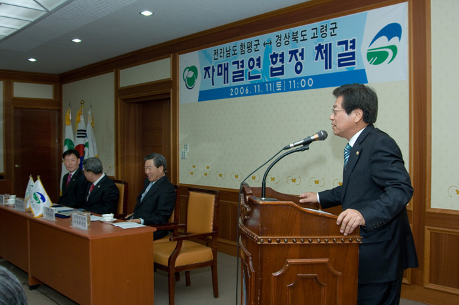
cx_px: 230
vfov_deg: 36.8
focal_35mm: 36
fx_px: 458
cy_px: 152
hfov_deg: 53.2
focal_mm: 24
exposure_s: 1/80
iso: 200
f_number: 5.6
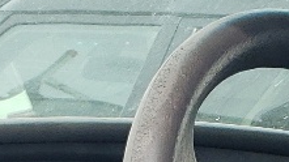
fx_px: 1570
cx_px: 263
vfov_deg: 5.0
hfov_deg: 10.5
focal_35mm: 205
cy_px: 751
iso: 50
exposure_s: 1/556
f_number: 1.5
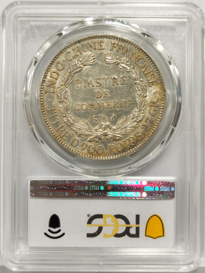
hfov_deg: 27.0
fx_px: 426
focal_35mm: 54
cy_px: 136
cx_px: 102
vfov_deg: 35.5
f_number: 16
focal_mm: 5.56
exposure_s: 1/100
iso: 100
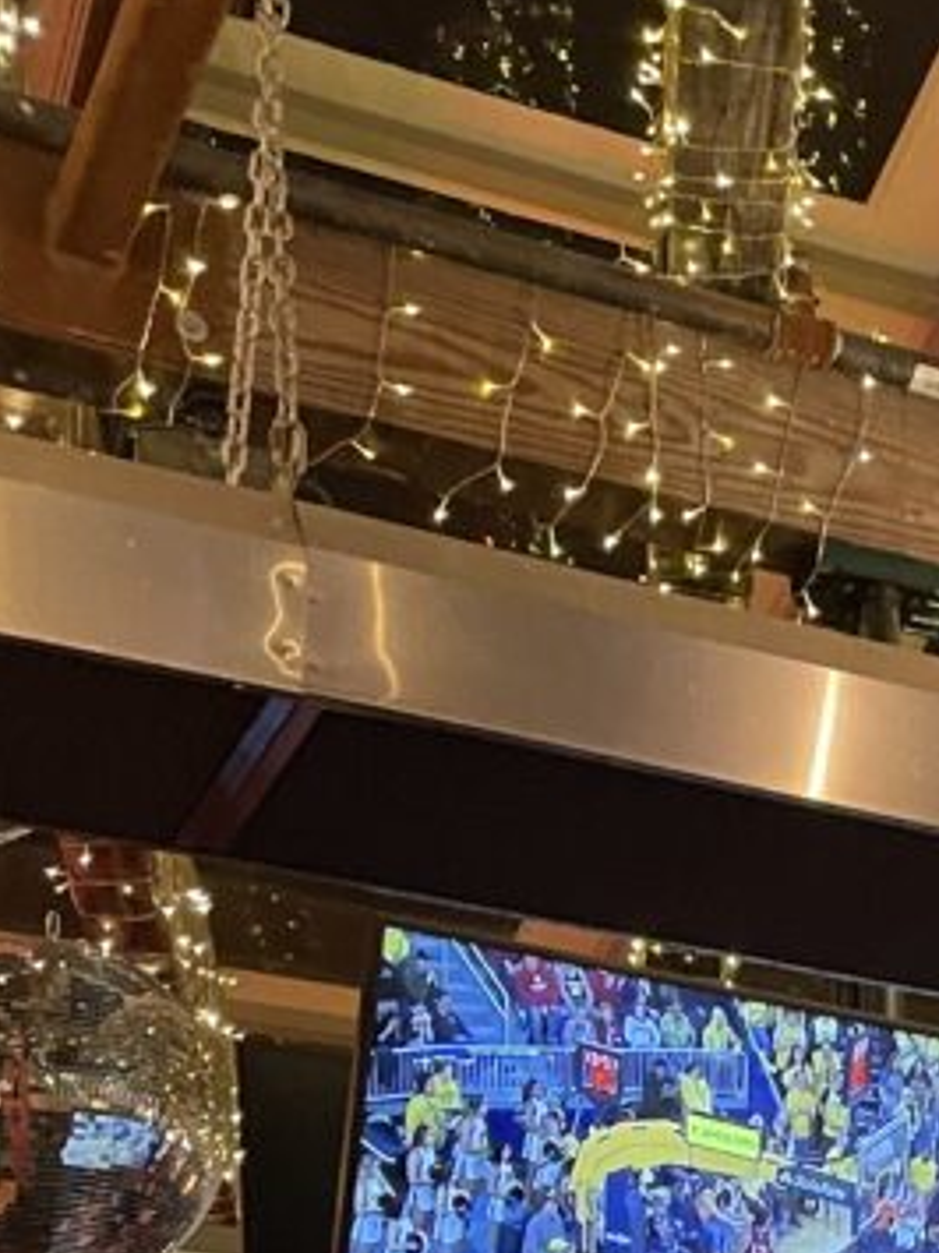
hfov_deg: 15.9
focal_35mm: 88
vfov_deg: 20.6
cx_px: 1232
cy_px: 1564
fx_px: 3185
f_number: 1.6
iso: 500
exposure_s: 1/30
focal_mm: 4.2
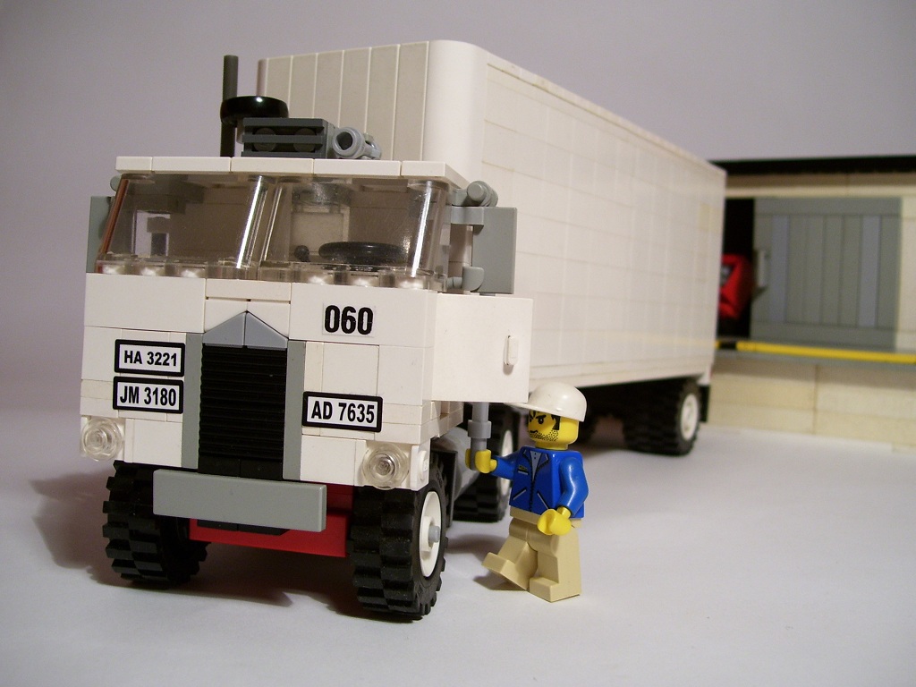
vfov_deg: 38.7
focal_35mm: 37
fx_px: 979
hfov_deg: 50.1
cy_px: 344
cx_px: 458
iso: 100
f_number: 2.7
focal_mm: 6
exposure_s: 1/30
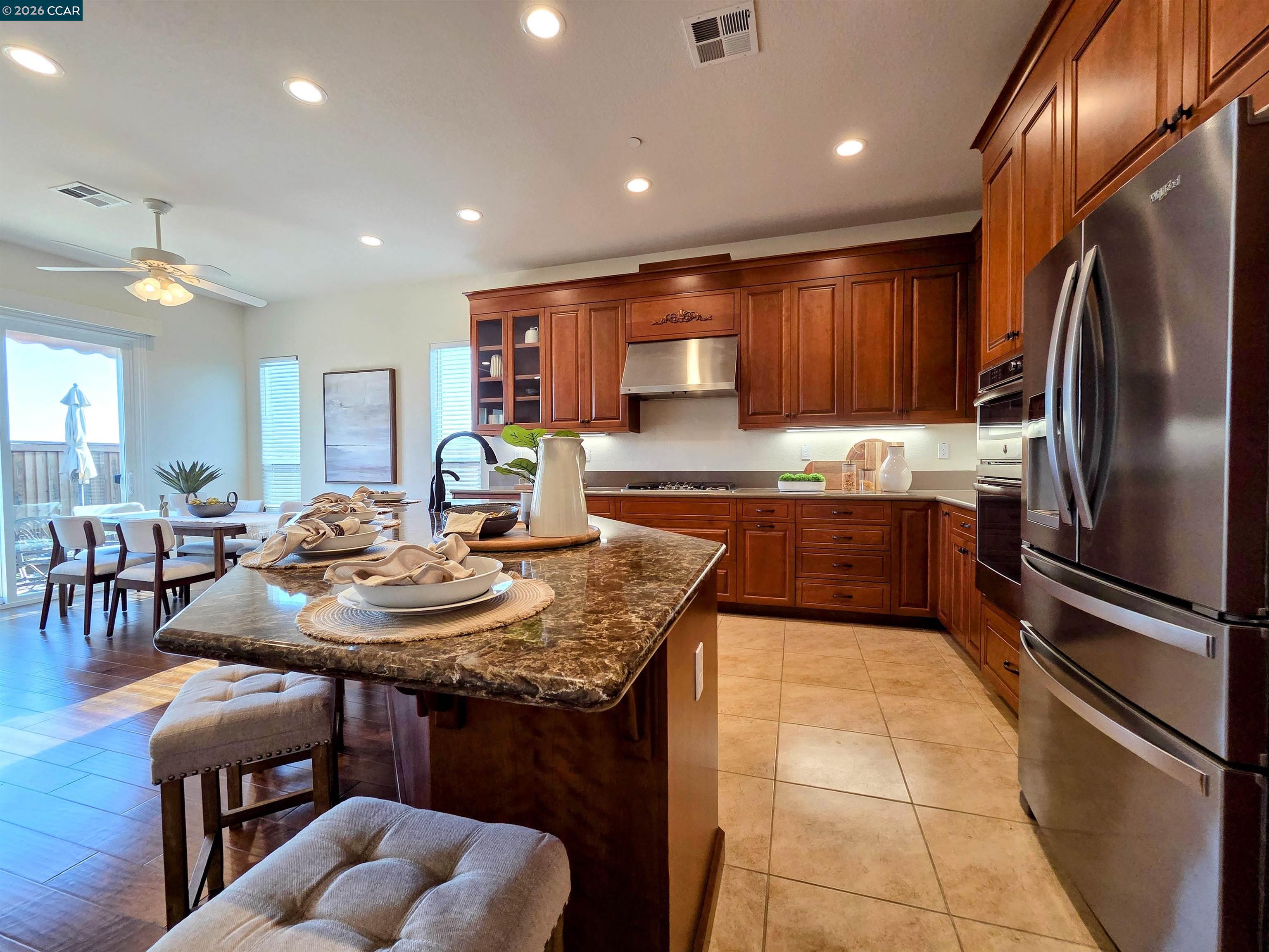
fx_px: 477
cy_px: 476
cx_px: 634
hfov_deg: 106.2
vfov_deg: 89.9
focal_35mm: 13
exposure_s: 1/120
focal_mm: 2.2
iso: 200
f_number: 2.2
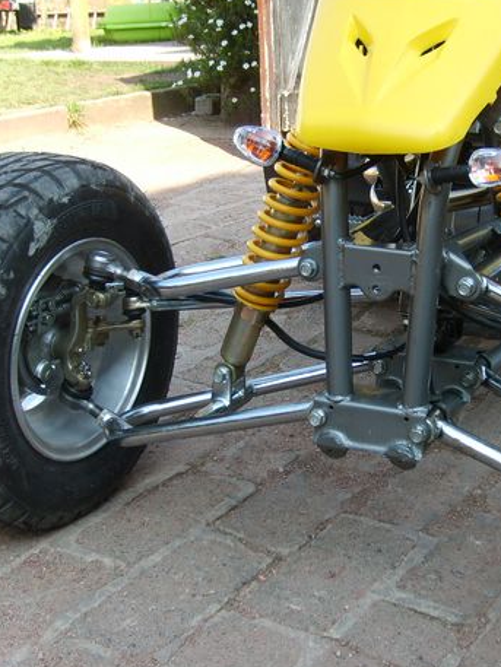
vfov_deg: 38.9
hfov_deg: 29.3
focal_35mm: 49
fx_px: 945
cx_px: 359
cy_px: 333
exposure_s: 1/250
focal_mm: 5.8
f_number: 2.8
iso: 50
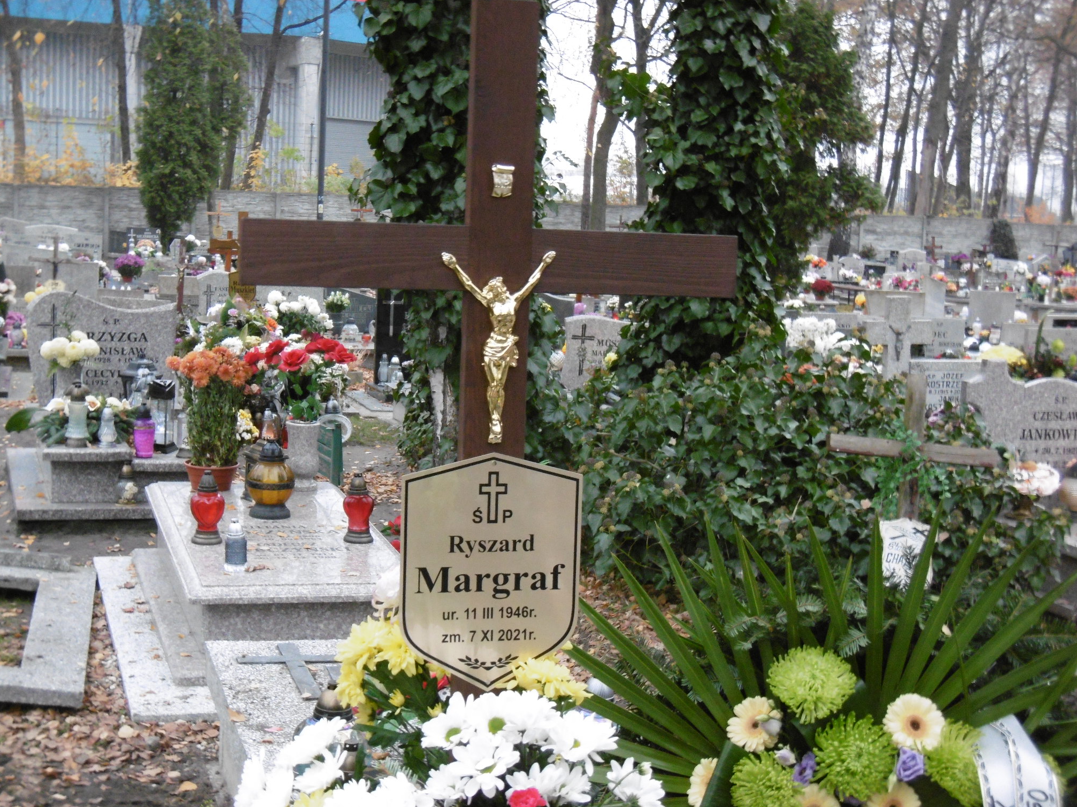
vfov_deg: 24.4
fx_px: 1867
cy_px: 406
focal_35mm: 60
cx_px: 532
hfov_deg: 32.2
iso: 400
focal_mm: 10.5
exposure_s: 1/15
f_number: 4.2
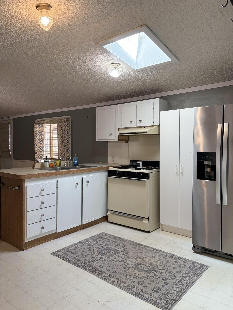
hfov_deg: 53.1
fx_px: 233
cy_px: 155
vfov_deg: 67.3
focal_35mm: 26
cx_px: 116
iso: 125
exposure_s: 1/128
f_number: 1.6
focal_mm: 5.96
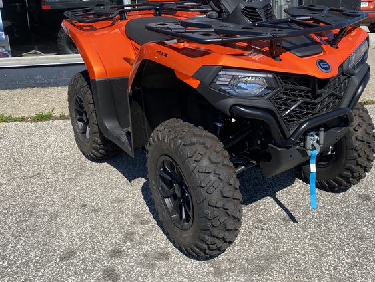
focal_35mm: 37
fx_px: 401
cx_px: 235
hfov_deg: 49.6
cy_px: 90
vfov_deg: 38.2
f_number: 1.8
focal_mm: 4.25
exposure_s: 1/2755
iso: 32
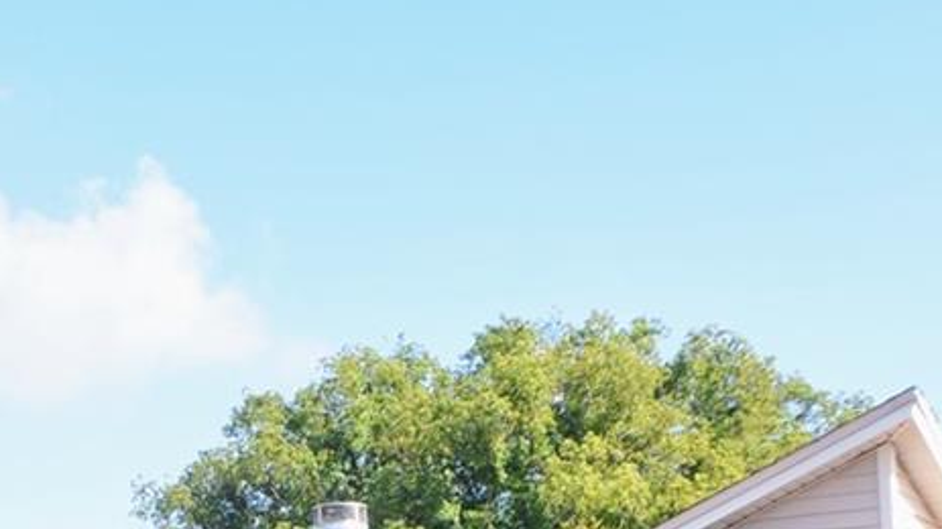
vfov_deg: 8.5
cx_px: 31
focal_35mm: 136
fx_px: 3391
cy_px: 997
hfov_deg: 15.6
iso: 400
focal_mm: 25
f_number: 10
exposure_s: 1/250
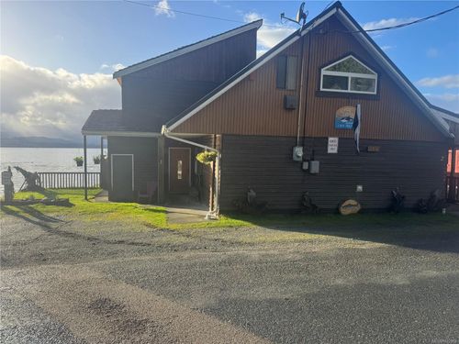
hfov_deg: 71.6
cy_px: 172
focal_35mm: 24
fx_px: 318
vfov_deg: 56.8
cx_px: 230
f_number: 1.78
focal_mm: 6.76
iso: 80
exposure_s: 1/1597
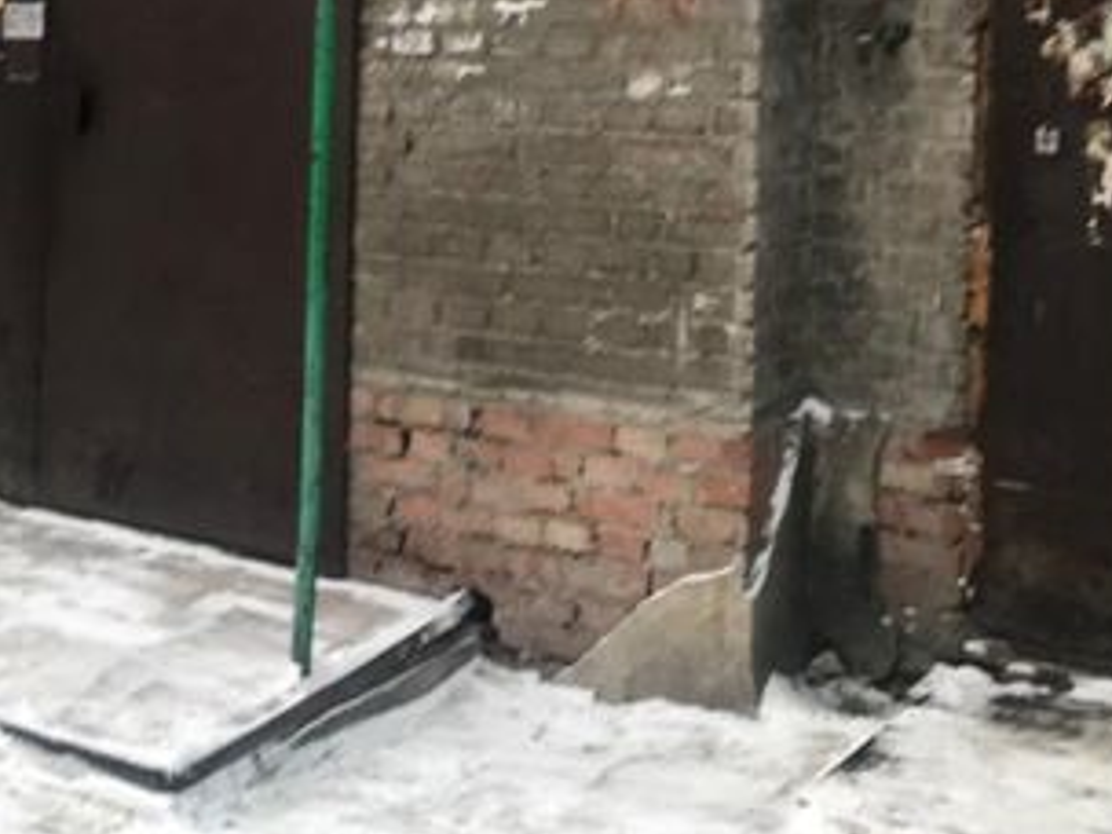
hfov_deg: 30.8
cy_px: 48
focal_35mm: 59
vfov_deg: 24.0
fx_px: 1895
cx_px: 51
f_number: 1.8
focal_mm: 3.99
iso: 20
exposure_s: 1/120
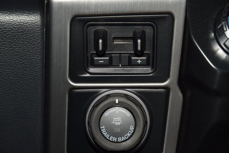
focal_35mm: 105
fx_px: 668
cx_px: 114
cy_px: 76
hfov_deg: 19.5
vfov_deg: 13.0
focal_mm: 70
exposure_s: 1/125
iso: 100
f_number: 8
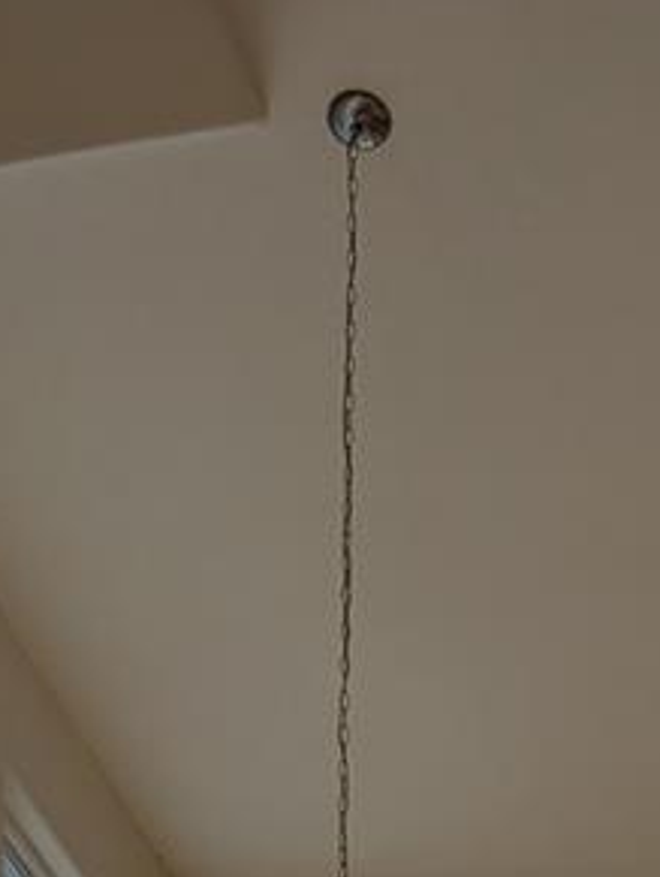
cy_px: 1630
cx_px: 381
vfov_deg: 16.3
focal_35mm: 99
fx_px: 2511
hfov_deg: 15.0
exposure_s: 1/882
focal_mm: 6.9
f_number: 1.68
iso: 21
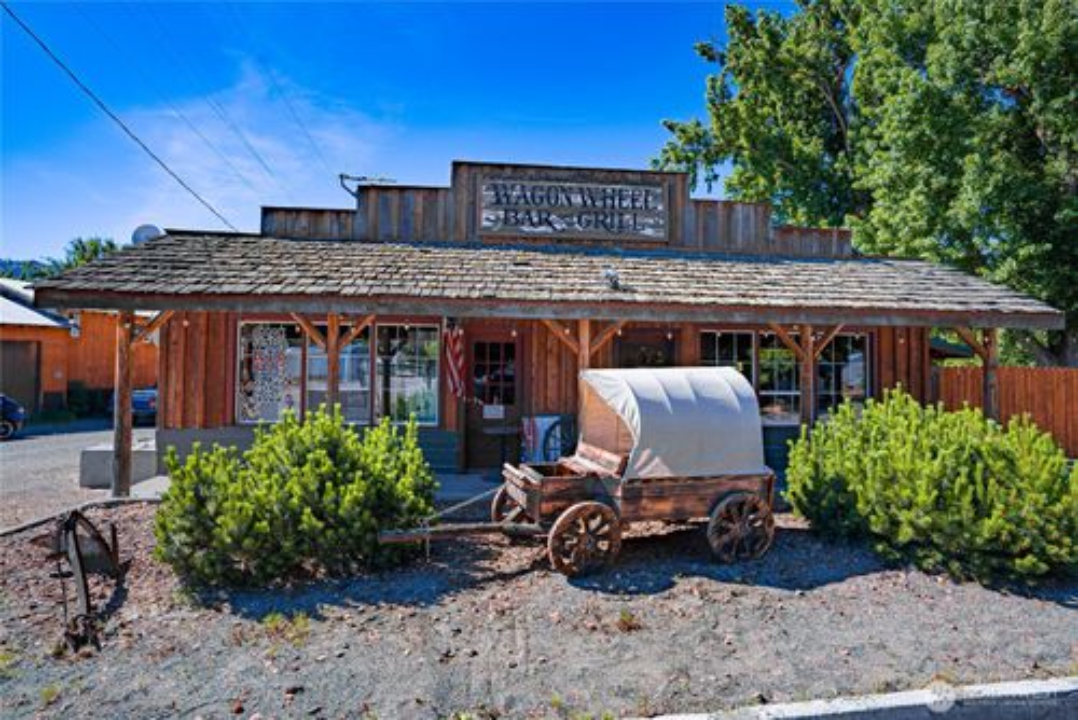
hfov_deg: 93.2
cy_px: 360
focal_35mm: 17
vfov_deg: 70.5
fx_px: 509
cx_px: 539
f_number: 8
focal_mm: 17
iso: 200
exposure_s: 1/8000
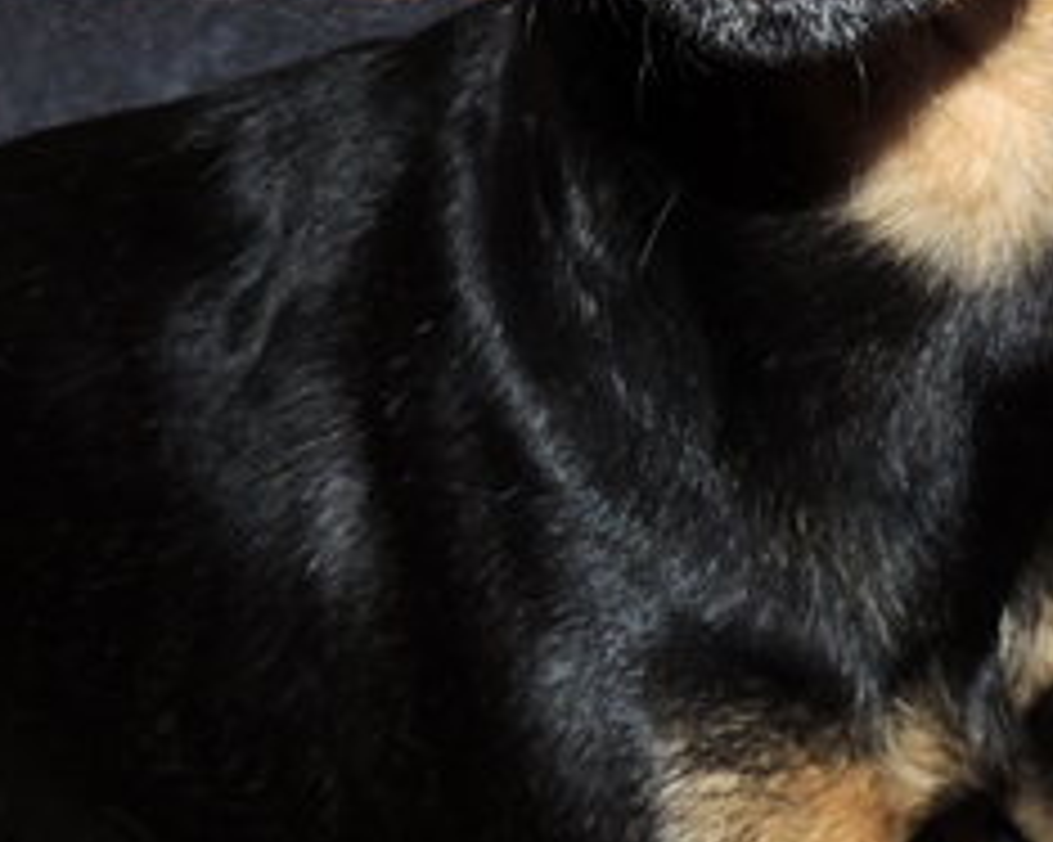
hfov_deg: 26.9
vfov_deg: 21.0
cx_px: 760
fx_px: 2181
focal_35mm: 70
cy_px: -29
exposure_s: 1/30
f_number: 3
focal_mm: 4.3
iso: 200
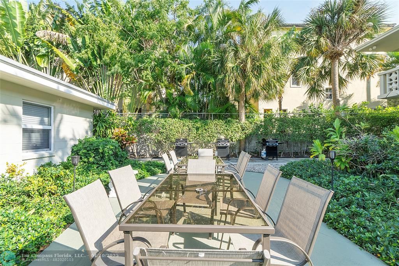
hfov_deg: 100.4
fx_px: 166
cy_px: 133
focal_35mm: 15
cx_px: 200
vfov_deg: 77.3
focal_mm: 10
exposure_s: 1/50
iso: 100
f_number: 11
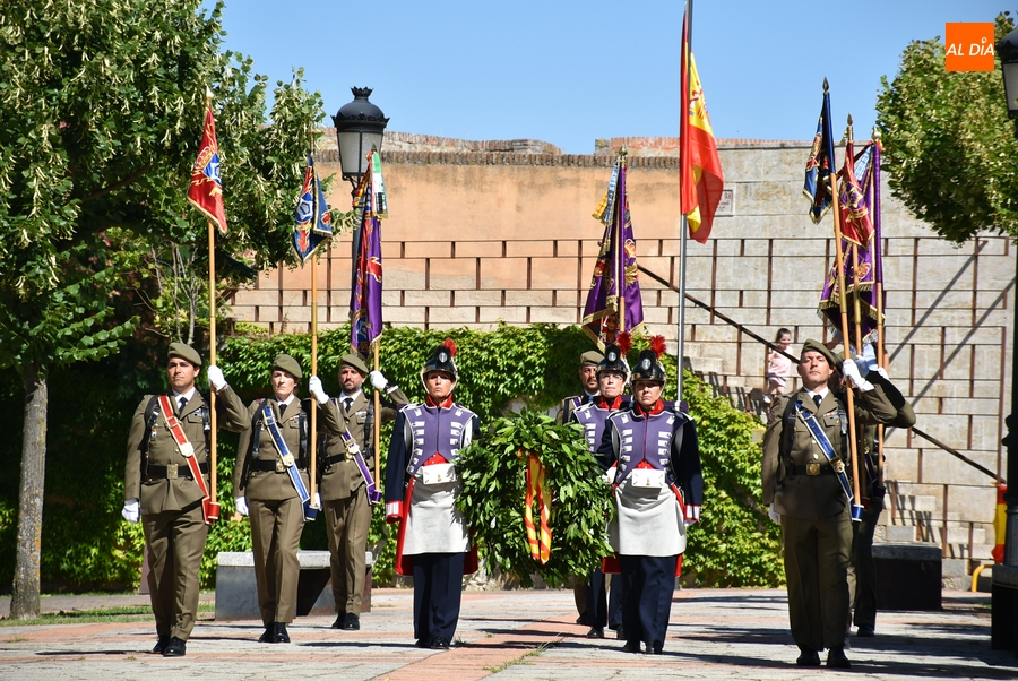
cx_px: 509
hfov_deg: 10.5
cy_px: 340
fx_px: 5519
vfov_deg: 7.1
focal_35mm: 195
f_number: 6.3
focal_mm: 130
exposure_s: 1/640
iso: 200
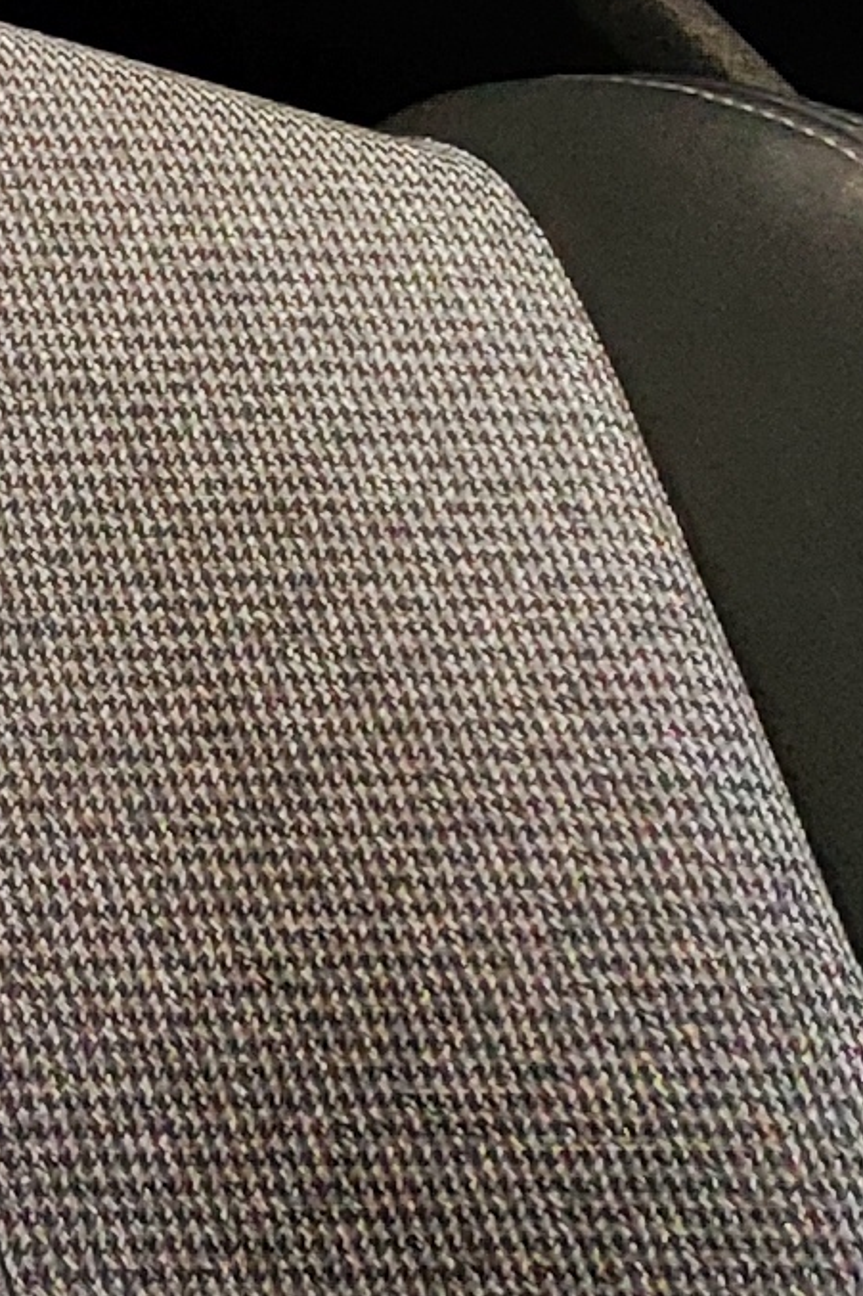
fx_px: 5432
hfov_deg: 6.8
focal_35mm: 151
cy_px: -990
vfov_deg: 12.5
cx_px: -2723
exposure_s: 1/50
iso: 275
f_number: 1.88
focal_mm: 5.59
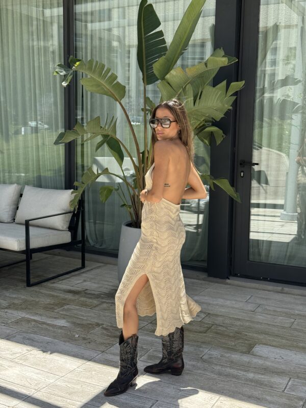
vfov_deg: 39.7
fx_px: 566
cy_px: 204
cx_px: 153
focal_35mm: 48
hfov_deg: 30.3
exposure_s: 1/1490
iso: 64
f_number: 1.78
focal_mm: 6.76
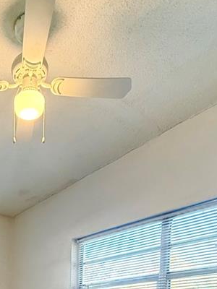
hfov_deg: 32.3
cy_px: 368
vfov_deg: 33.7
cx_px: 13
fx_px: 351
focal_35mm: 42
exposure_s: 1/120
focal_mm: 2.22
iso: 400
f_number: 2.2
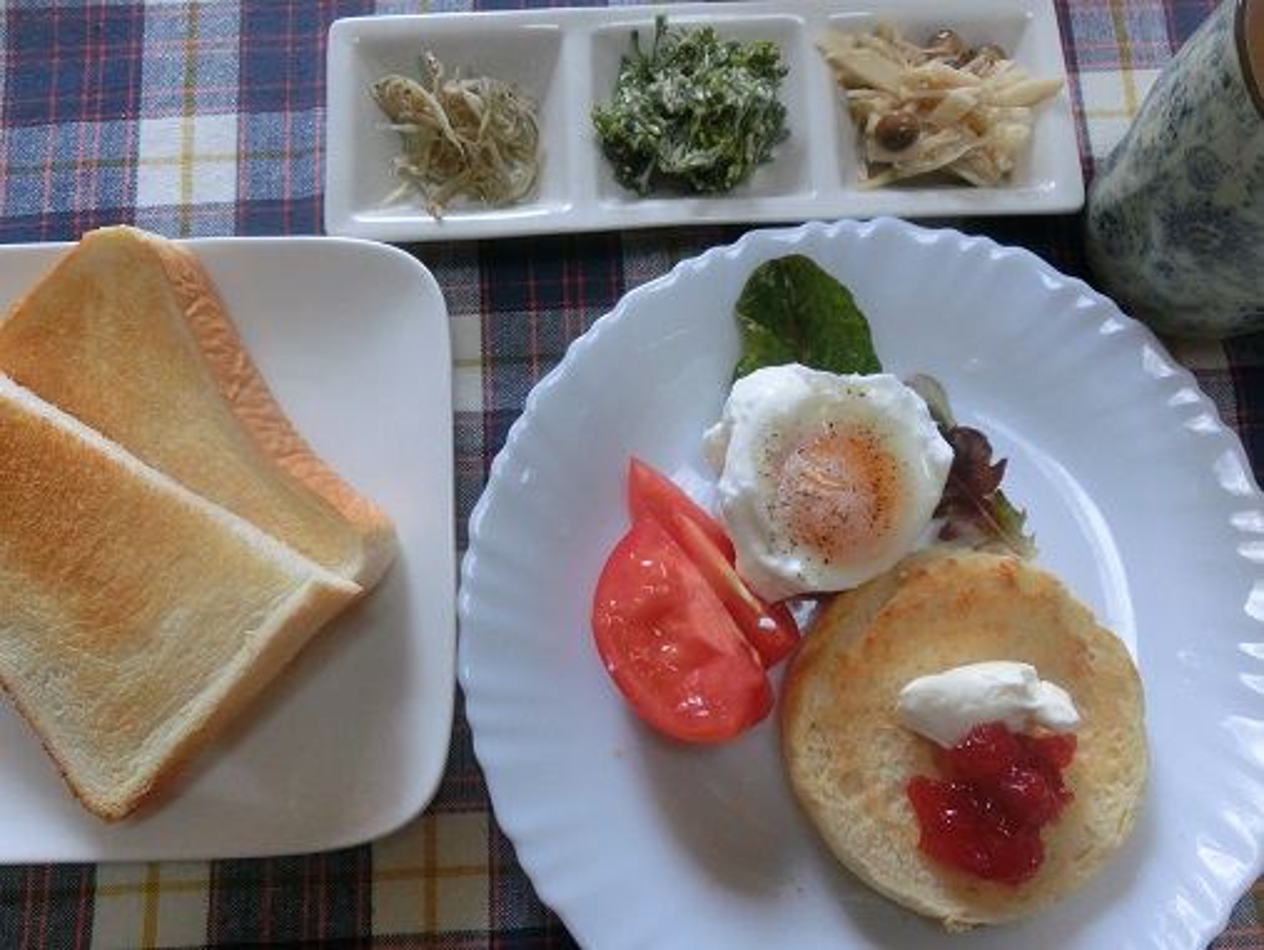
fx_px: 914
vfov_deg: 54.9
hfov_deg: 69.4
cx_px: 632
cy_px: 475
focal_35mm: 25
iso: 320
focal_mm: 4.4
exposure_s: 1/125
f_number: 3.3
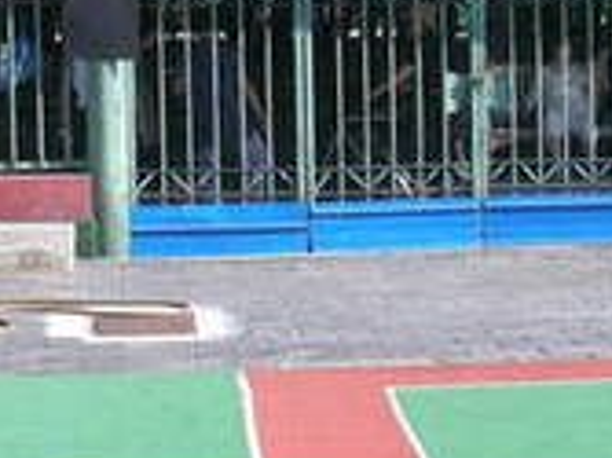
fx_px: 2226
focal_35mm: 126
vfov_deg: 11.7
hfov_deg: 15.7
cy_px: 40
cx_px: 322
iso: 96
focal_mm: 5.8
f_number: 7.9
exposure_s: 1/125
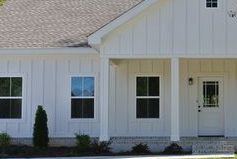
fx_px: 501
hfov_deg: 25.8
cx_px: 208
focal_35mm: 76
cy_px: 96
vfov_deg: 18.0
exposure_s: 1/400
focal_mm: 13.7
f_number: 4.5
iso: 100
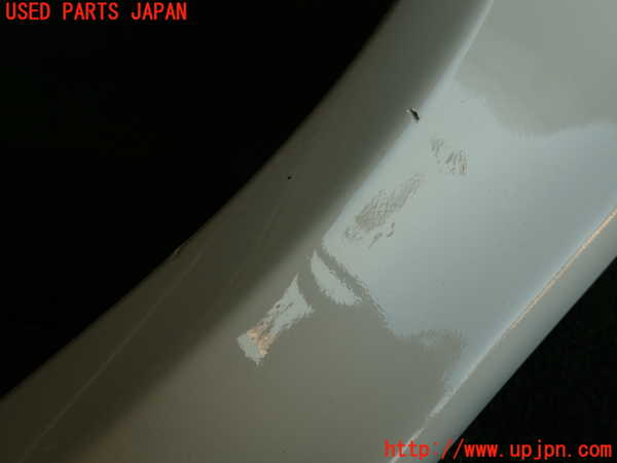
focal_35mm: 25
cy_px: 232
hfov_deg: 69.4
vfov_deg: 54.9
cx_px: 308
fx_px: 446
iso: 100
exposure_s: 1/160
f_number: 2.8
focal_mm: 4.5
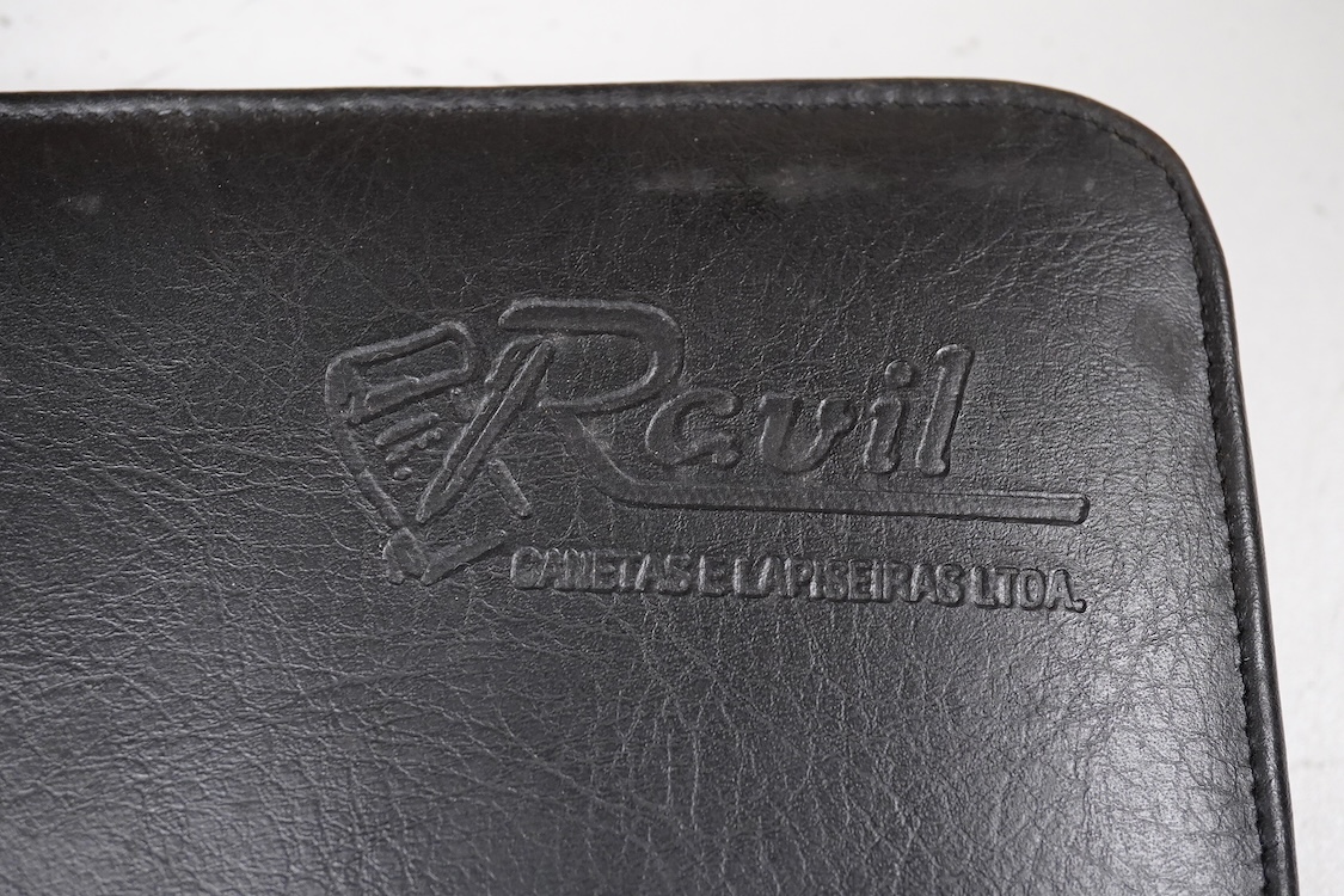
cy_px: 448
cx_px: 672
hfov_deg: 43.6
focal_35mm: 45
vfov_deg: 29.9
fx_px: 1680
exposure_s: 1/100
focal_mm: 30
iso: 2500
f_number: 8
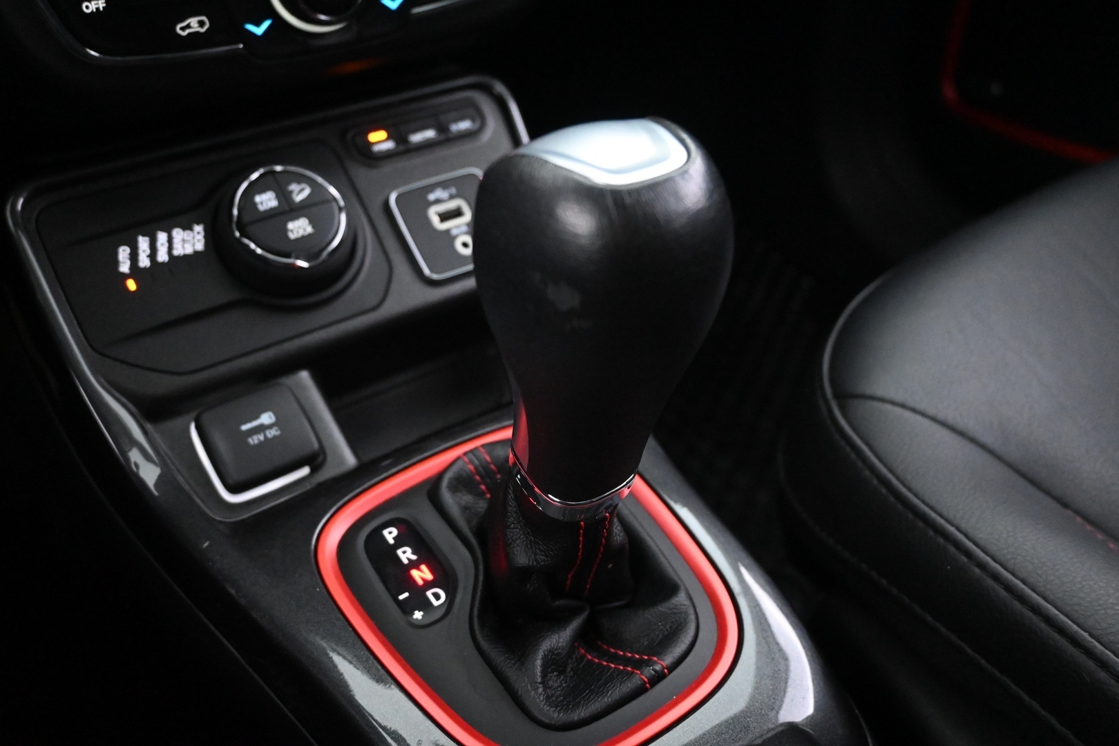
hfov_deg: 61.9
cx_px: 560
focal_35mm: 30
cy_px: 373
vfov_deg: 43.6
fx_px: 932
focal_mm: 20
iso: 7200
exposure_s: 1/30
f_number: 3.8
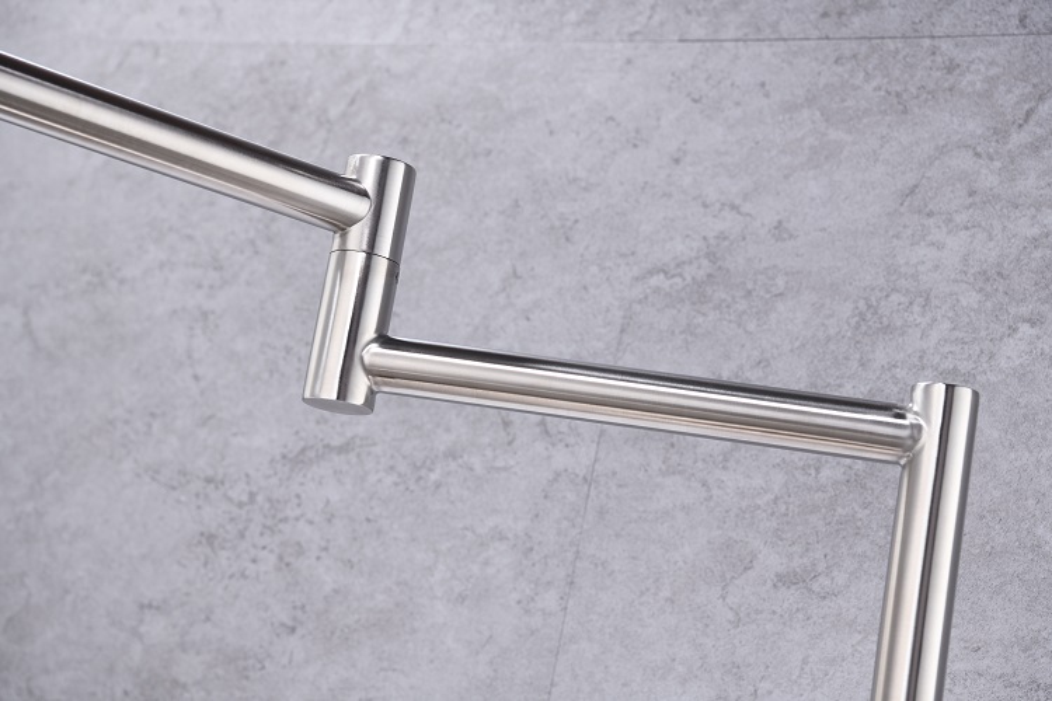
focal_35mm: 70
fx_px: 2045
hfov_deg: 28.8
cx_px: 526
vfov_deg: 19.5
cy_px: 350
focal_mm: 70
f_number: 10
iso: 100
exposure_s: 1/100
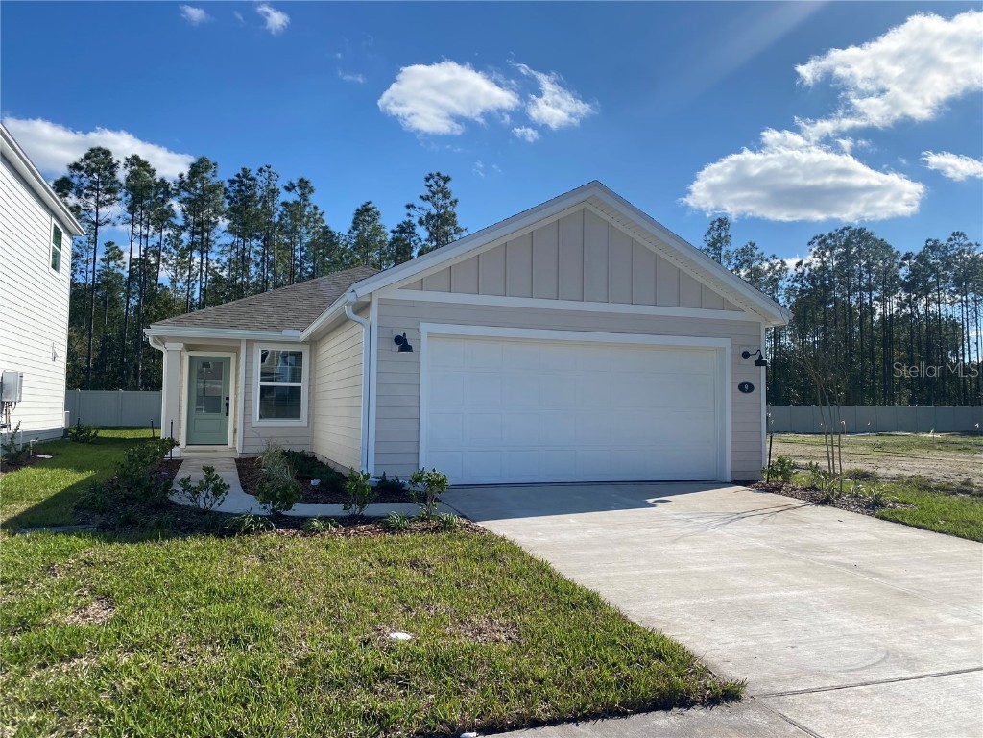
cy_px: 369
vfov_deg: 53.1
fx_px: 738
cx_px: 492
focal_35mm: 26
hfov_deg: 67.3
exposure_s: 1/4115
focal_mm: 4.25
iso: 32
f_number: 1.8
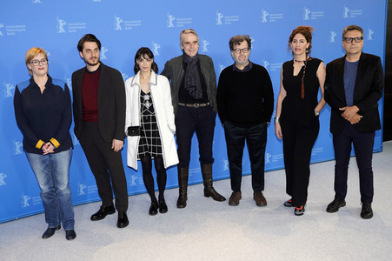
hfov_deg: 53.2
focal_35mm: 36
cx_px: 196
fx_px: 392
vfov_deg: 36.8
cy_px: 130
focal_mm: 36
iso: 1600
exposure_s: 1/200
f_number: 4.5
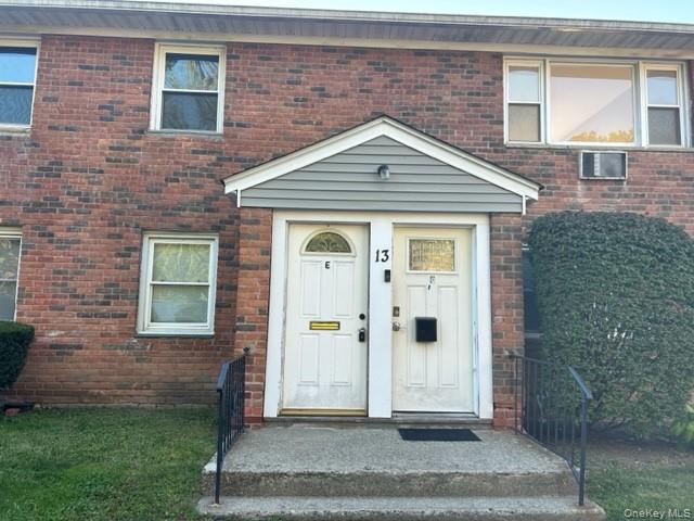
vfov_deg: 53.1
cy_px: 260
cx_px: 347
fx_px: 521
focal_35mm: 26
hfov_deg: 67.3
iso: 50
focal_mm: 5.7
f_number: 1.5
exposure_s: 1/349
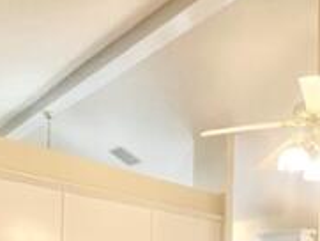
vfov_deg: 27.3
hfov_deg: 41.2
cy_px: 298
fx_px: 426
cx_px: 164
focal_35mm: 46
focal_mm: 1.57
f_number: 1.8
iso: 125
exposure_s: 1/60
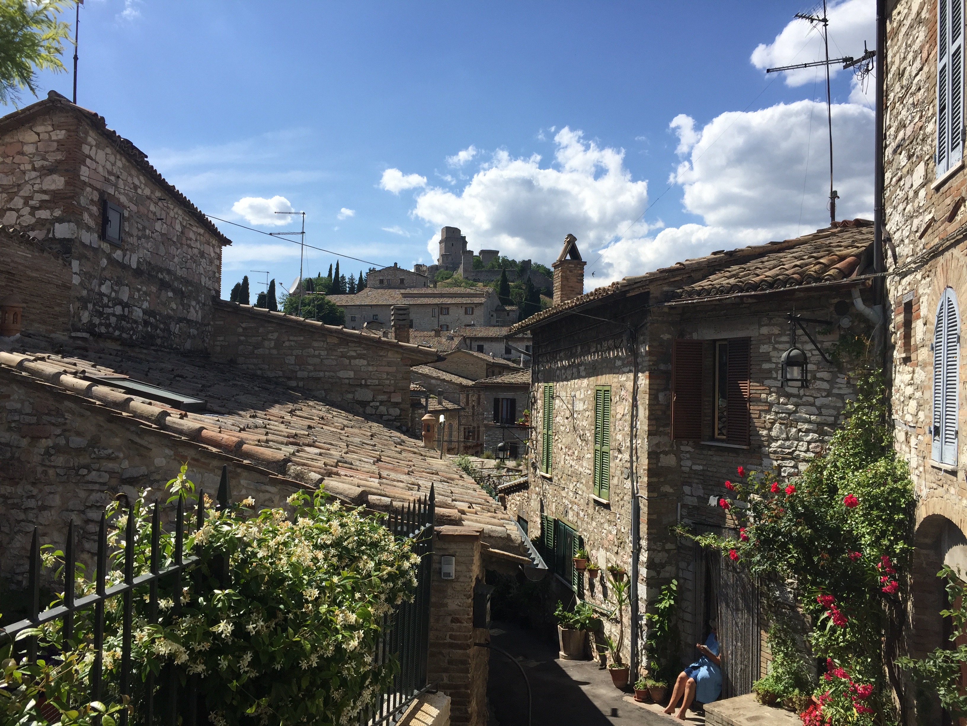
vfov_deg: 48.2
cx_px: 484
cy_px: 363
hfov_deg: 61.7
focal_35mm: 29
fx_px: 810
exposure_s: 1/2475
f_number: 2.2
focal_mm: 4.15
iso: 32
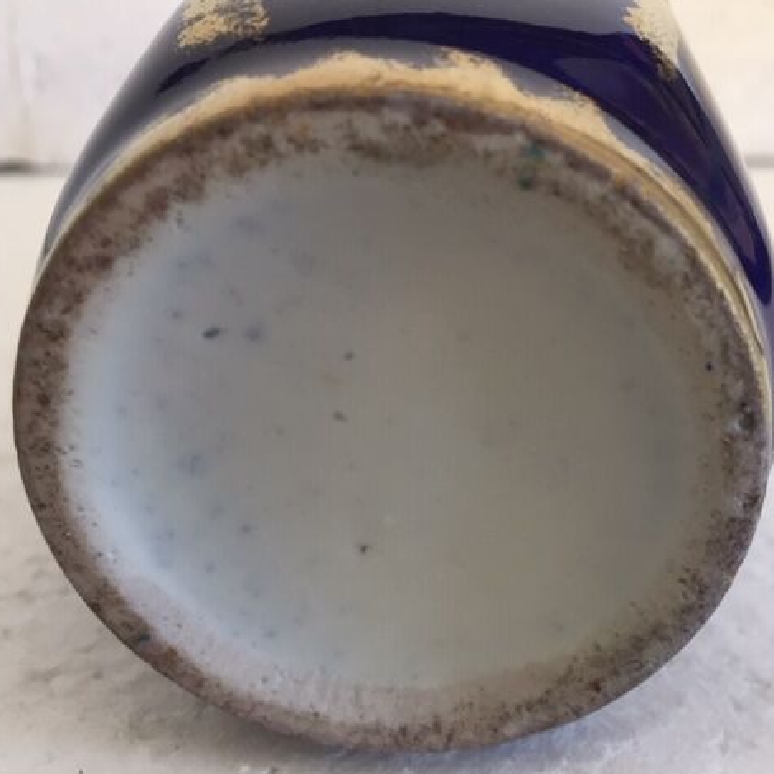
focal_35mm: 35
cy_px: 388
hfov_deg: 47.0
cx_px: 457
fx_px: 885
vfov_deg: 47.2
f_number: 2.2
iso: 40
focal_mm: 4.15
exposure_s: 1/33
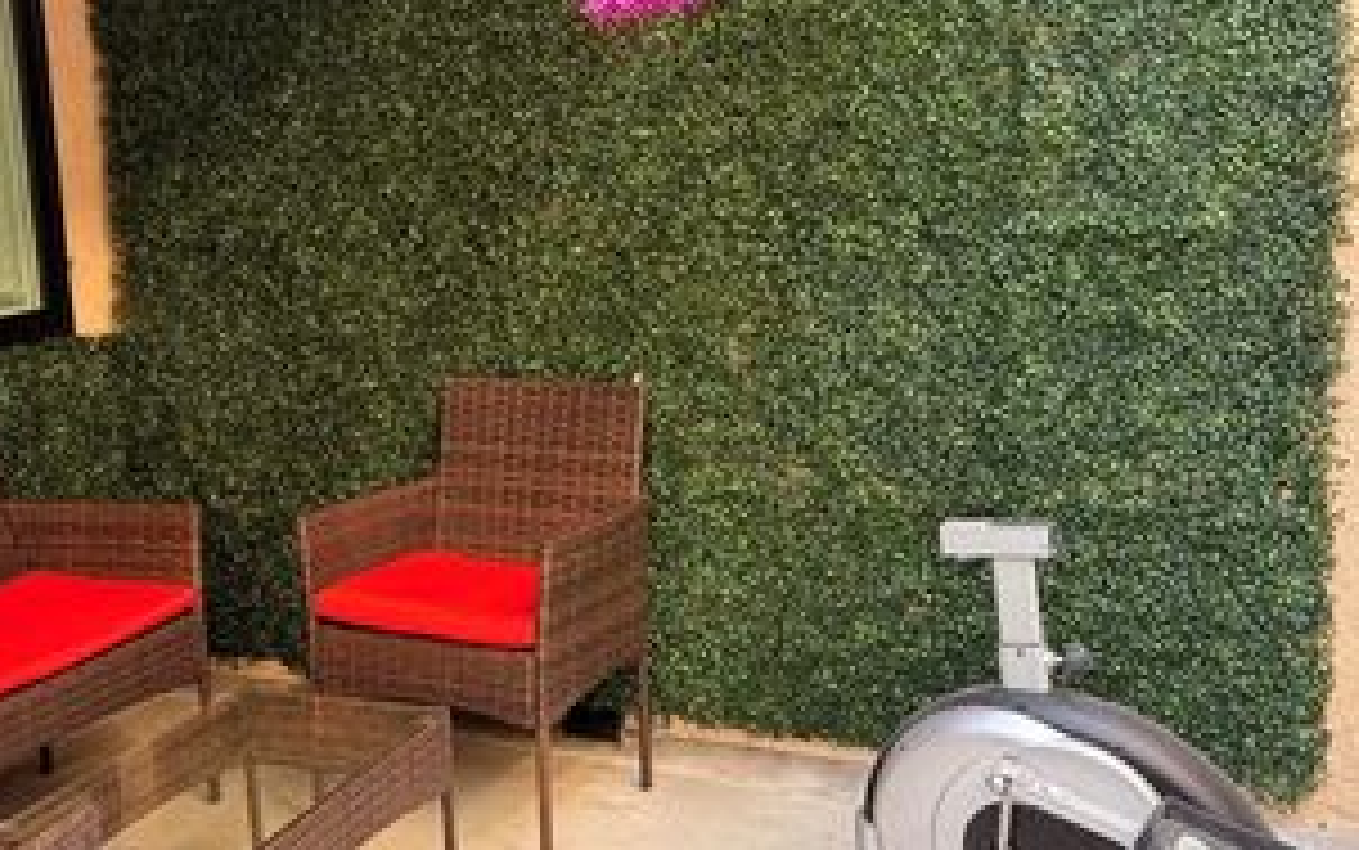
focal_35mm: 50
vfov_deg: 25.9
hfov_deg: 39.7
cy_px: 421
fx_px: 1853
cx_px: 436
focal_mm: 6.76
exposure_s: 1/121
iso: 125
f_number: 1.78
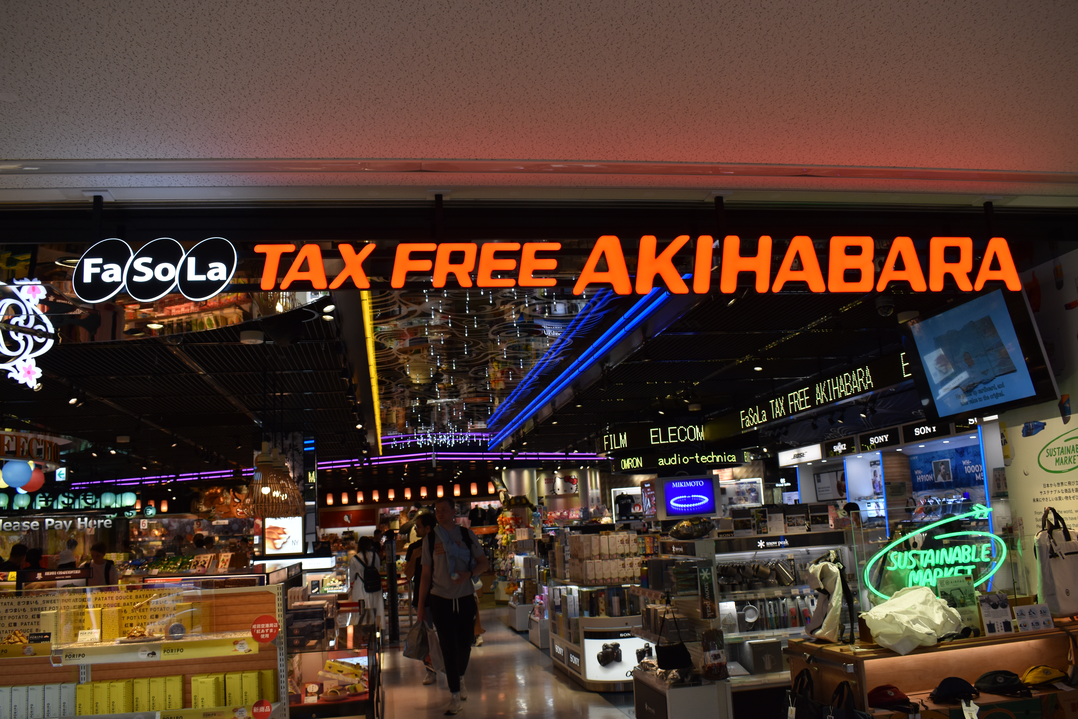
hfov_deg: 61.9
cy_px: 360
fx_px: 898
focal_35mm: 30
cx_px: 539
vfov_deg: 43.6
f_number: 6.3
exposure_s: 1/160
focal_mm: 20
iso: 400
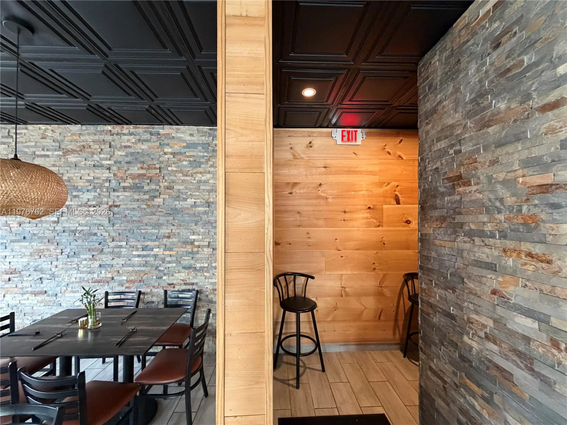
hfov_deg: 102.1
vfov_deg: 85.7
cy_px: 212
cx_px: 284
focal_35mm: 14
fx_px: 229
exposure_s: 1/60
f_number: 2.2
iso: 640
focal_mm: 2.22
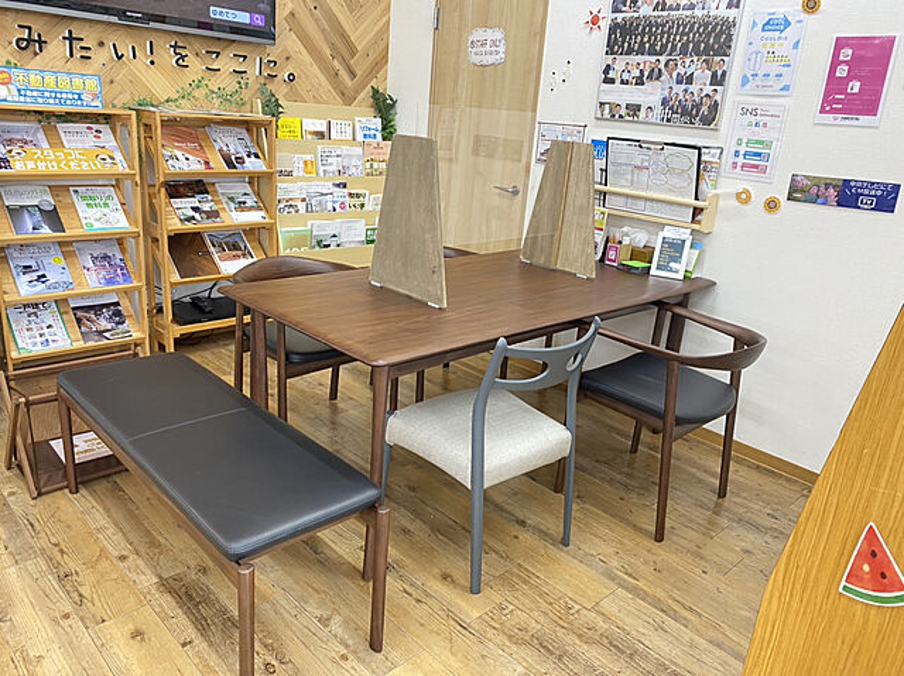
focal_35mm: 26
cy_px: 338
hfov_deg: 67.3
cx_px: 452
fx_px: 678
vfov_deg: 53.0
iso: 125
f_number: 1.8
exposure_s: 1/60
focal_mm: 4.25
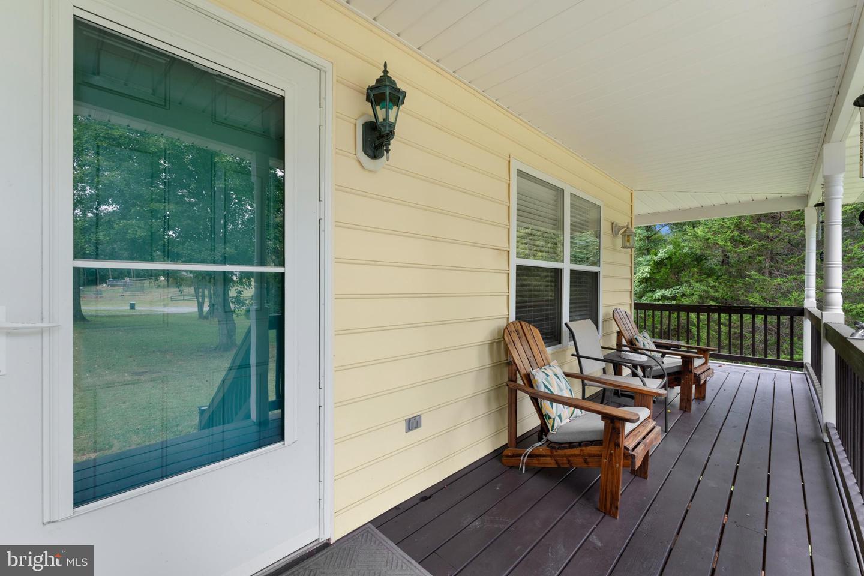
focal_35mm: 14
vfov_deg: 81.2
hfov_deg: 104.3
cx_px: 432
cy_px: 288
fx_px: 336
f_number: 9
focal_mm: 14
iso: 250
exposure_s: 1/25
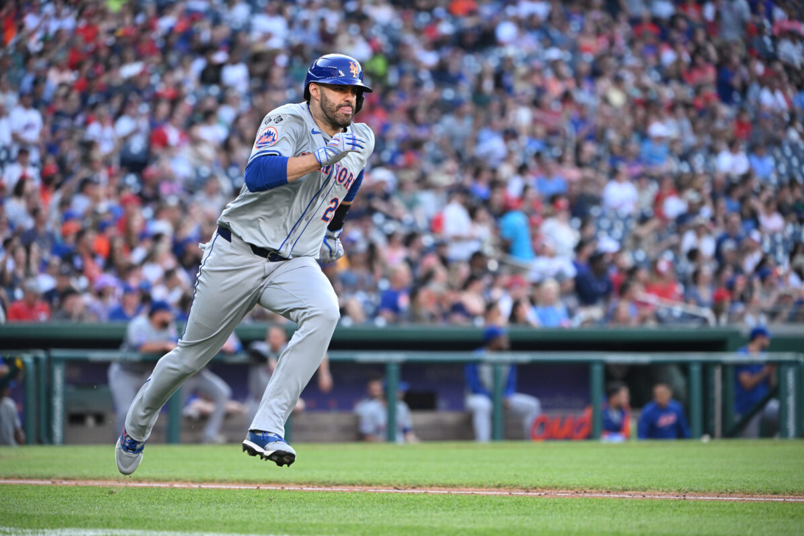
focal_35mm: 234
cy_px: 266
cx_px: 399
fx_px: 5225
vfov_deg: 5.9
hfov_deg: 8.8
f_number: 4
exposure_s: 1/2000
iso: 2000
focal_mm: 230
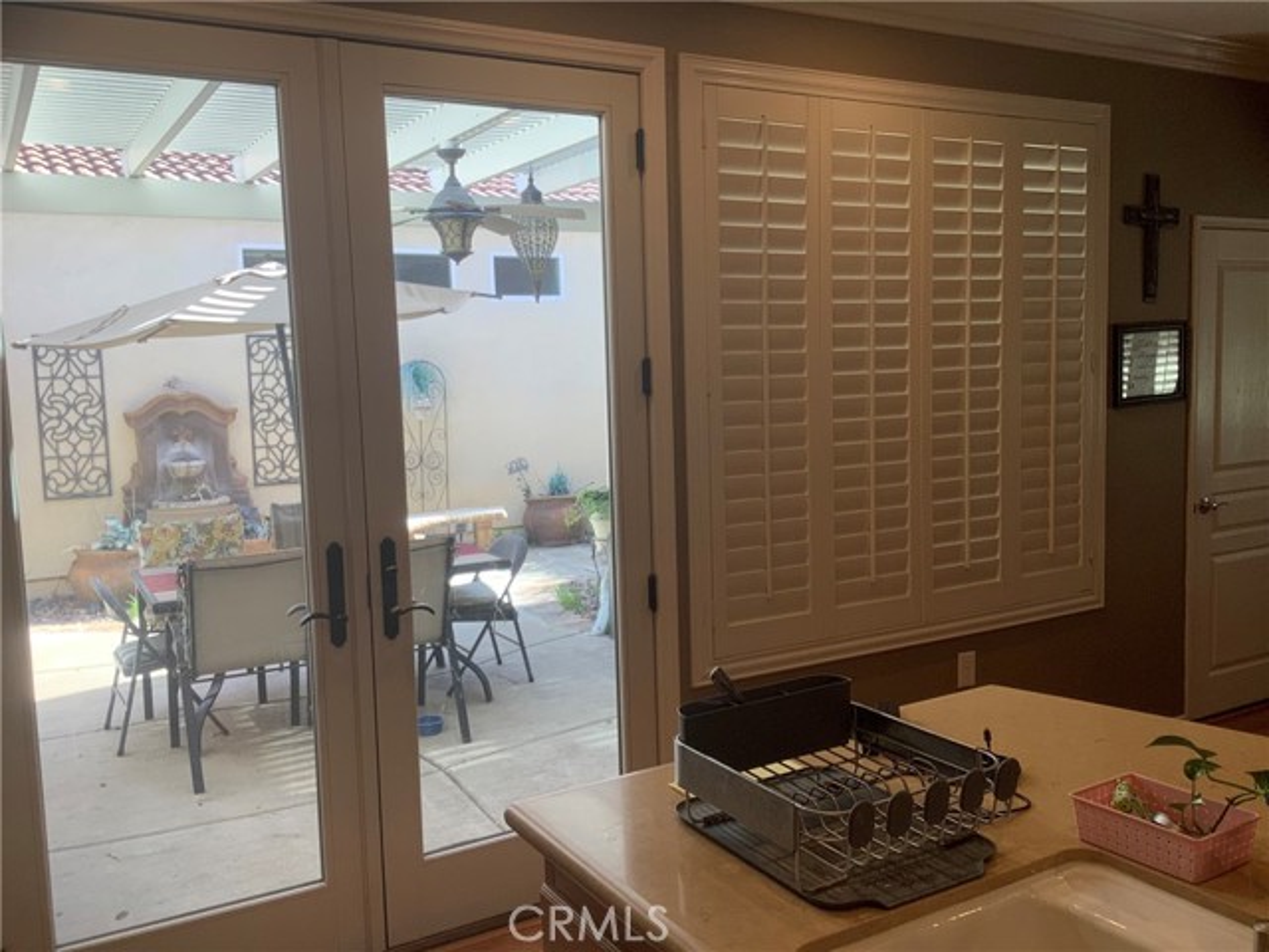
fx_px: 1136
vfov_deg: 45.4
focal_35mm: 31
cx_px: 634
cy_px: 476
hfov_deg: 58.4
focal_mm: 3.3
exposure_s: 1/120
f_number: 2.4
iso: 50
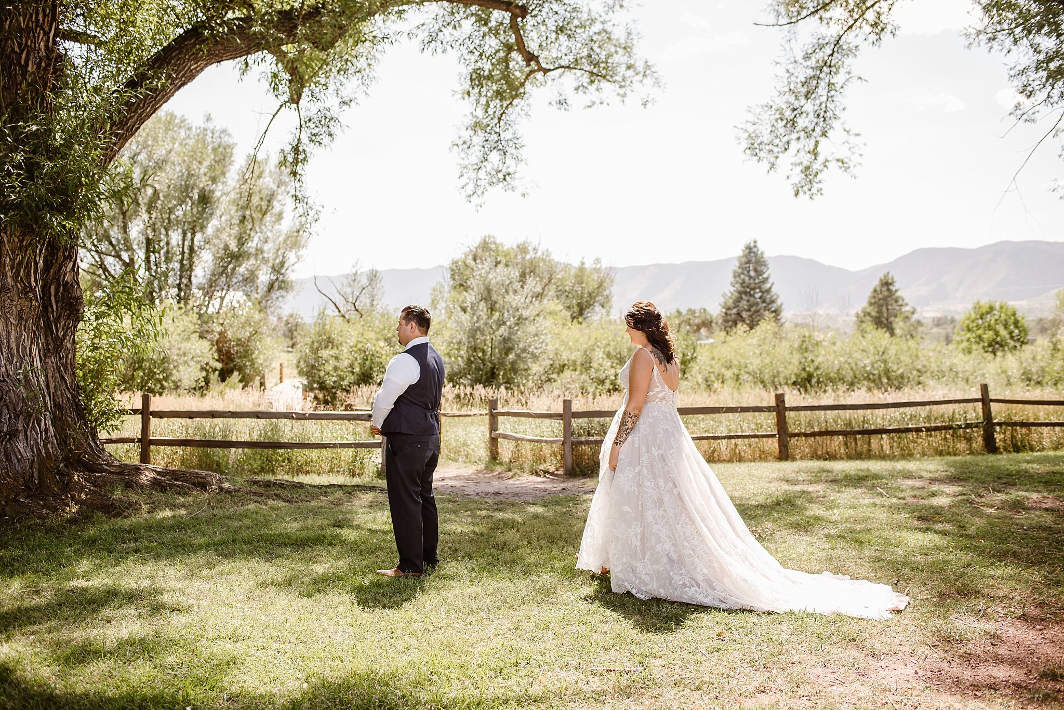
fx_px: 1035
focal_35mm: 35
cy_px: 355
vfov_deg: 37.9
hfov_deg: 54.4
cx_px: 532
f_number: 2.5
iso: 200
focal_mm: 35
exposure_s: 1/1000
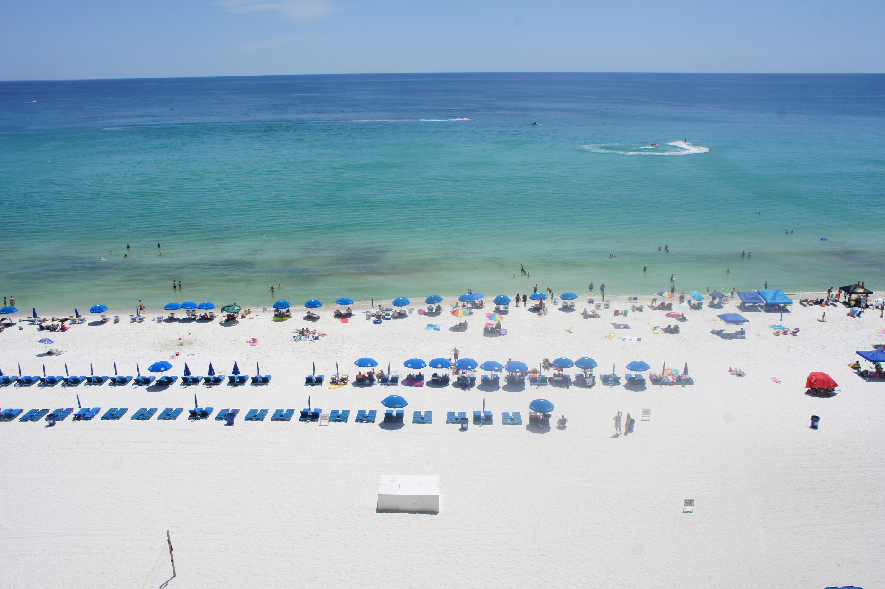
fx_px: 737
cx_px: 442
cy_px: 294
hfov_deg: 62.0
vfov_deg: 43.6
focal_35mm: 30
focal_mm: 20
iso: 200
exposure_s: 1/400
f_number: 13
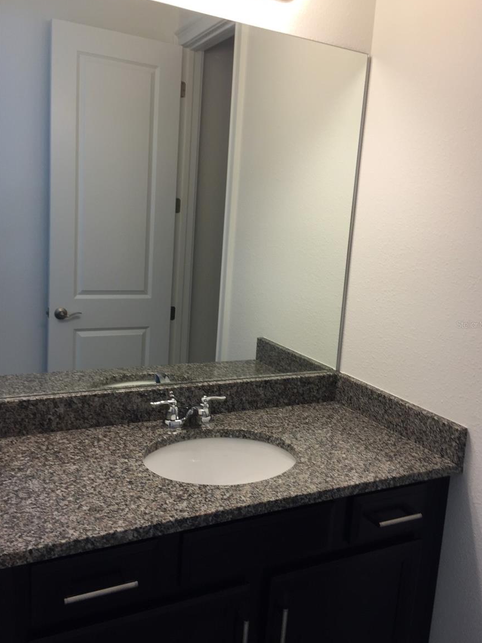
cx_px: 247
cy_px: 324
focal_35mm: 30
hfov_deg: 46.8
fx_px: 557
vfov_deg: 60.0
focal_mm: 4.15
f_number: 2.2
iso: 32
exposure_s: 1/40
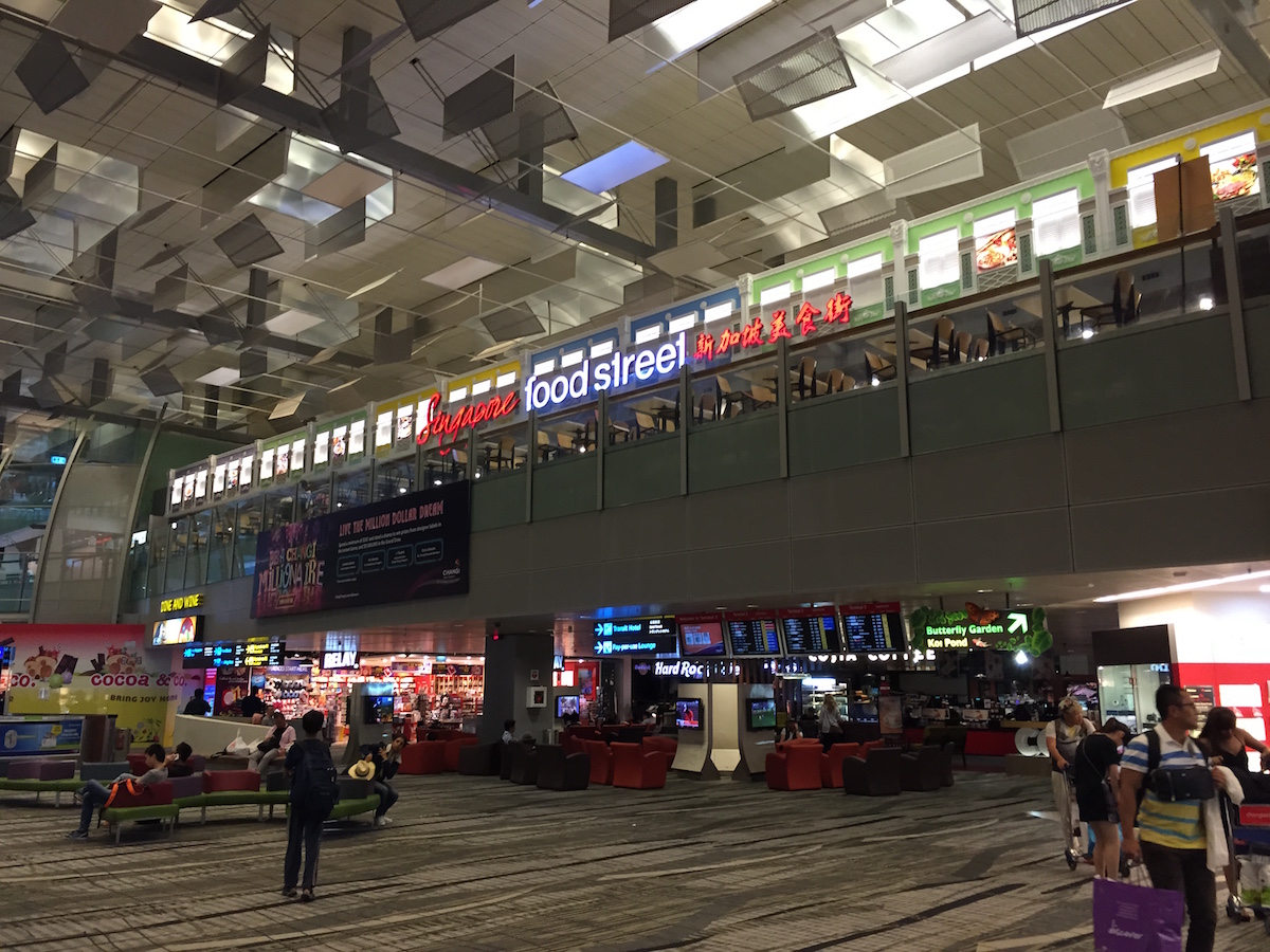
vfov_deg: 48.2
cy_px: 476
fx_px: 1064
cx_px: 635
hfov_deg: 61.7
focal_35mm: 29
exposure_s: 1/30
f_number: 2.2
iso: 100
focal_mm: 4.15
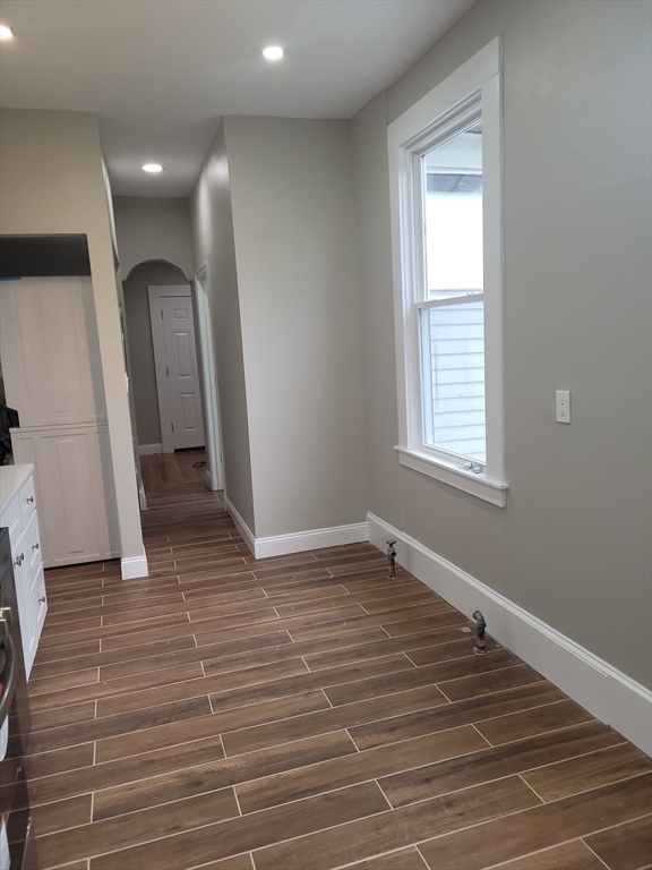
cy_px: 435
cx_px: 326
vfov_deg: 67.3
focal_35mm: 26
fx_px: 653
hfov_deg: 53.1
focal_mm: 5.4
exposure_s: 1/60
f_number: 1.8
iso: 50
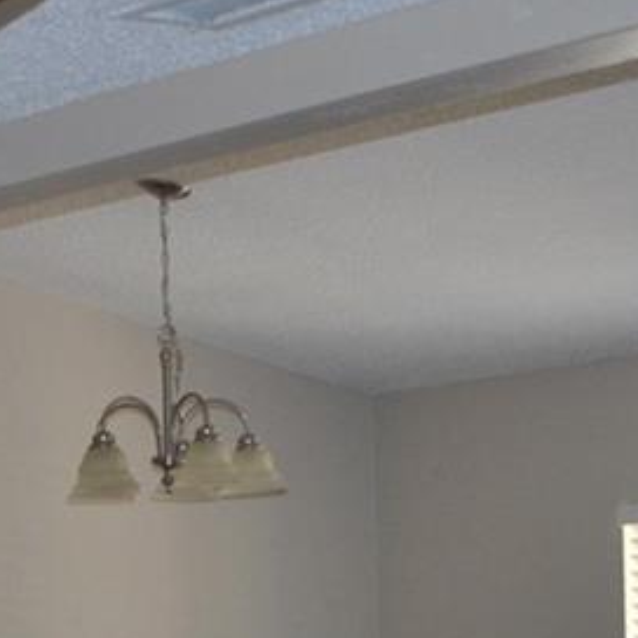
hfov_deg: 10.6
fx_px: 3441
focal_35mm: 165
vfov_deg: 10.4
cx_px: 289
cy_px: 760
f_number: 4
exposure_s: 1/60
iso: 200
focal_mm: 22
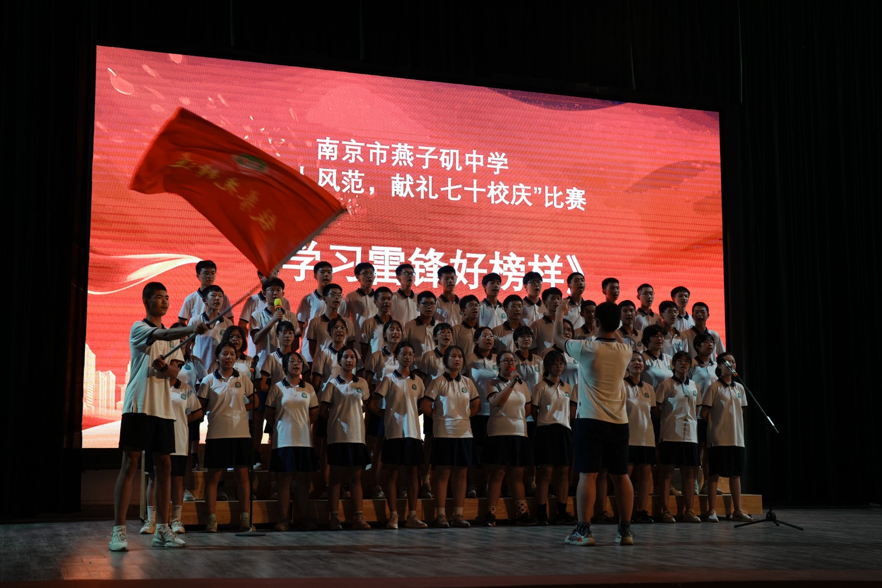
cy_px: 294
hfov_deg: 39.6
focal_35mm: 50
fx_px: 1225
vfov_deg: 27.0
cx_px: 441
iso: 800
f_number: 2.8
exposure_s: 1/200
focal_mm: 50
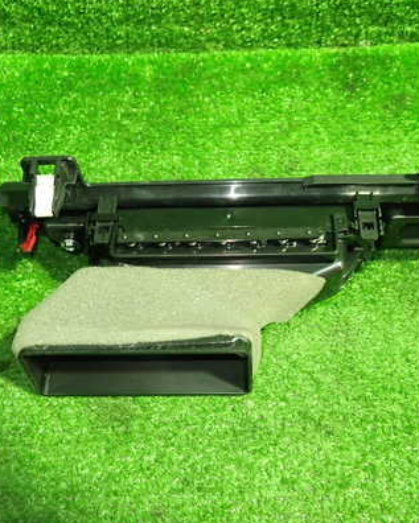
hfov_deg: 40.0
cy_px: 259
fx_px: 573
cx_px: 251
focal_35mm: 37
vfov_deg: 49.1
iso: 500
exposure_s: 1/30
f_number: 2
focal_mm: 4.5
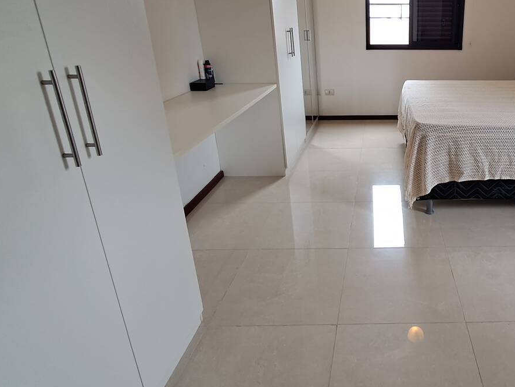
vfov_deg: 52.5
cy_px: 145
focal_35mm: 26
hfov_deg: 63.0
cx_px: 393
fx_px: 387
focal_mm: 1.64
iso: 64
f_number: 2.2
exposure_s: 1/40
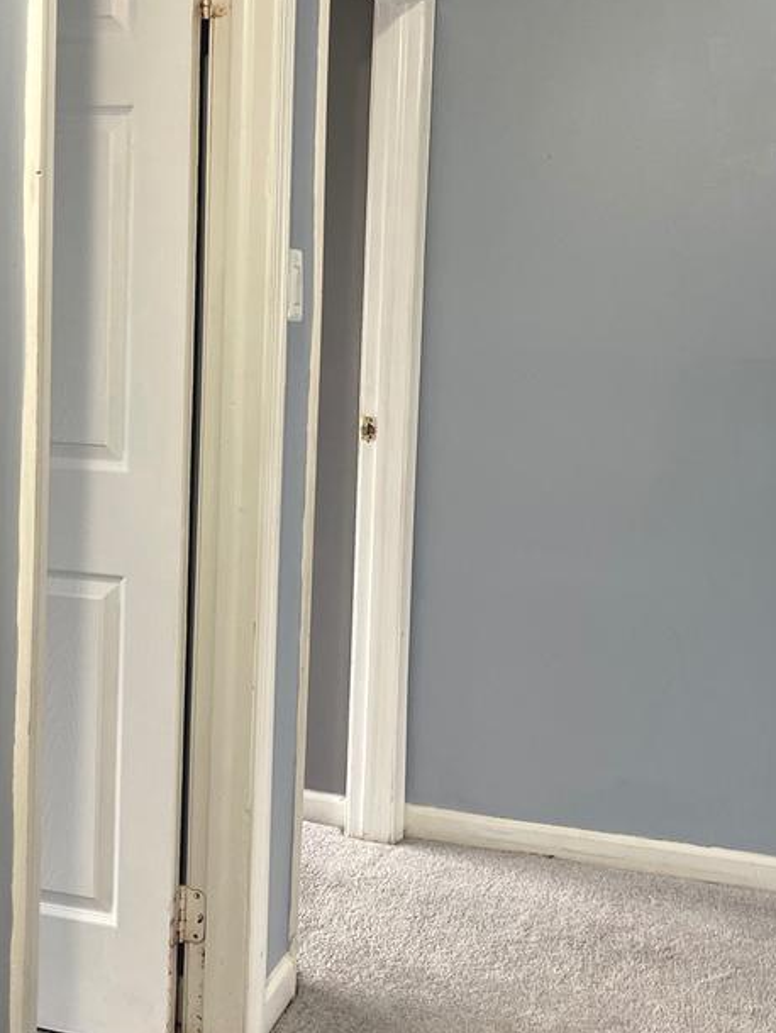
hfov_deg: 31.5
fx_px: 1374
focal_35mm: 46
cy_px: 417
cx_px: 332
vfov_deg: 41.0
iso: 160
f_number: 1.6
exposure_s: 1/60
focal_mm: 5.1
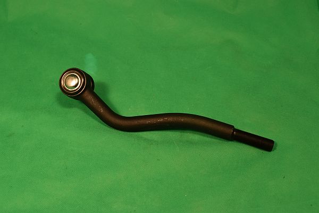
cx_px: 160
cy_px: 106
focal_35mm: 36
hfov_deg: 53.1
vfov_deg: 36.9
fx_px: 319
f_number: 8
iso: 280
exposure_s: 1/250
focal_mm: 24
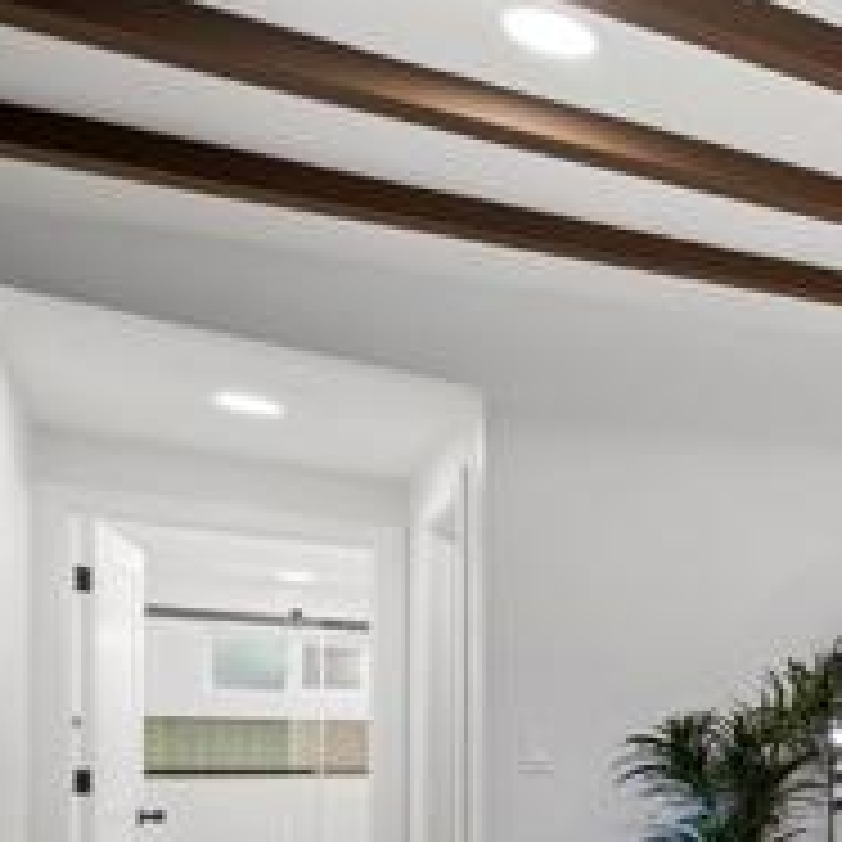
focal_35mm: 35
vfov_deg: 43.0
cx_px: 1346
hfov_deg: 26.8
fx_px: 963
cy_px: 768
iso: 200
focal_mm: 12
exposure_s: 1/2
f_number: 6.3
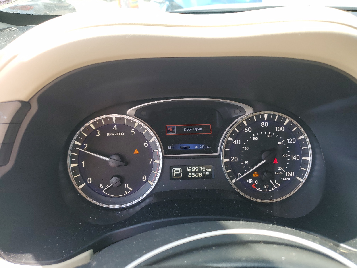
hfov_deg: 67.3
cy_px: 134
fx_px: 268
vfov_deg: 53.1
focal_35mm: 26
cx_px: 178
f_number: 1.5
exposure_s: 1/244
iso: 50
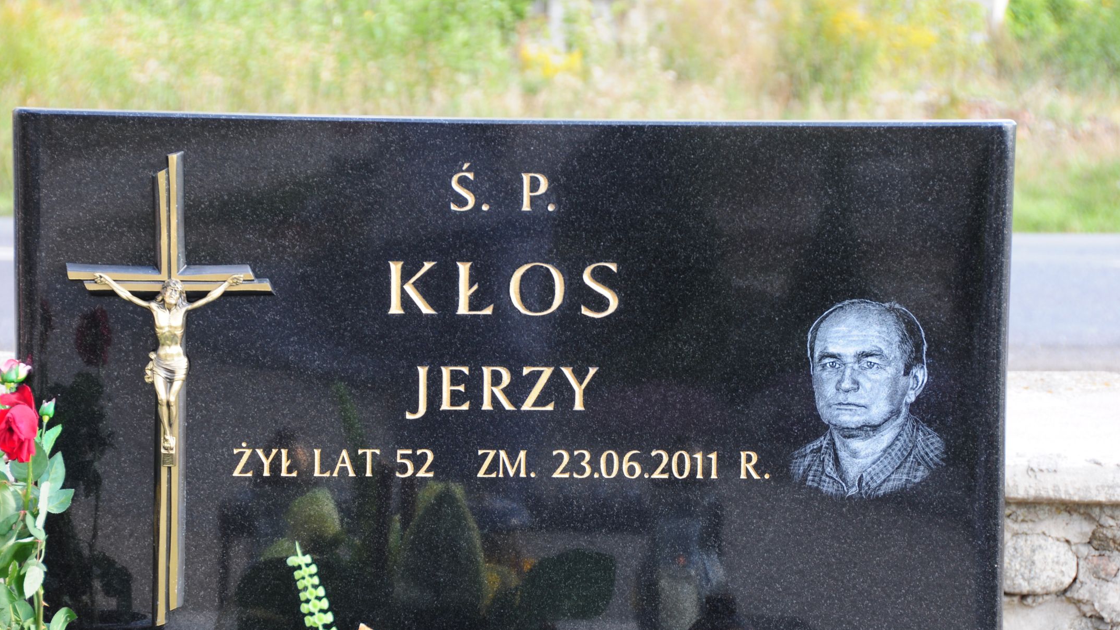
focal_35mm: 129
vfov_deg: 9.4
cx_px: 560
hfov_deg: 16.6
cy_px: 372
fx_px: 3831
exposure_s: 1/80
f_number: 7.1
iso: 200
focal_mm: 82
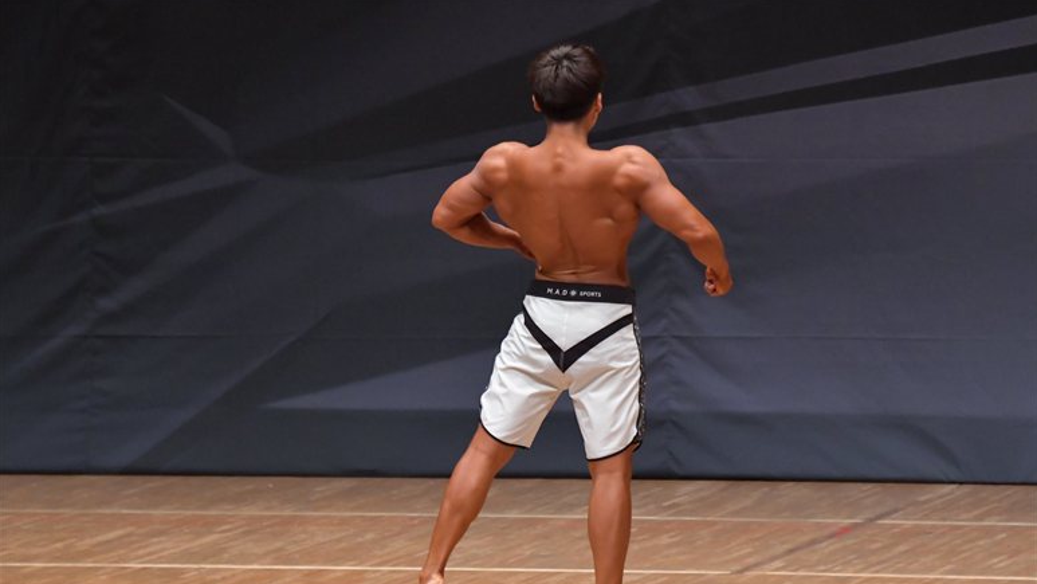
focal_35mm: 315
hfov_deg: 6.9
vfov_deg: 3.9
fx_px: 8662
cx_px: 518
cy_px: 342
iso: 6400
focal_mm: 200
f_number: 5.6
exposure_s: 1/400
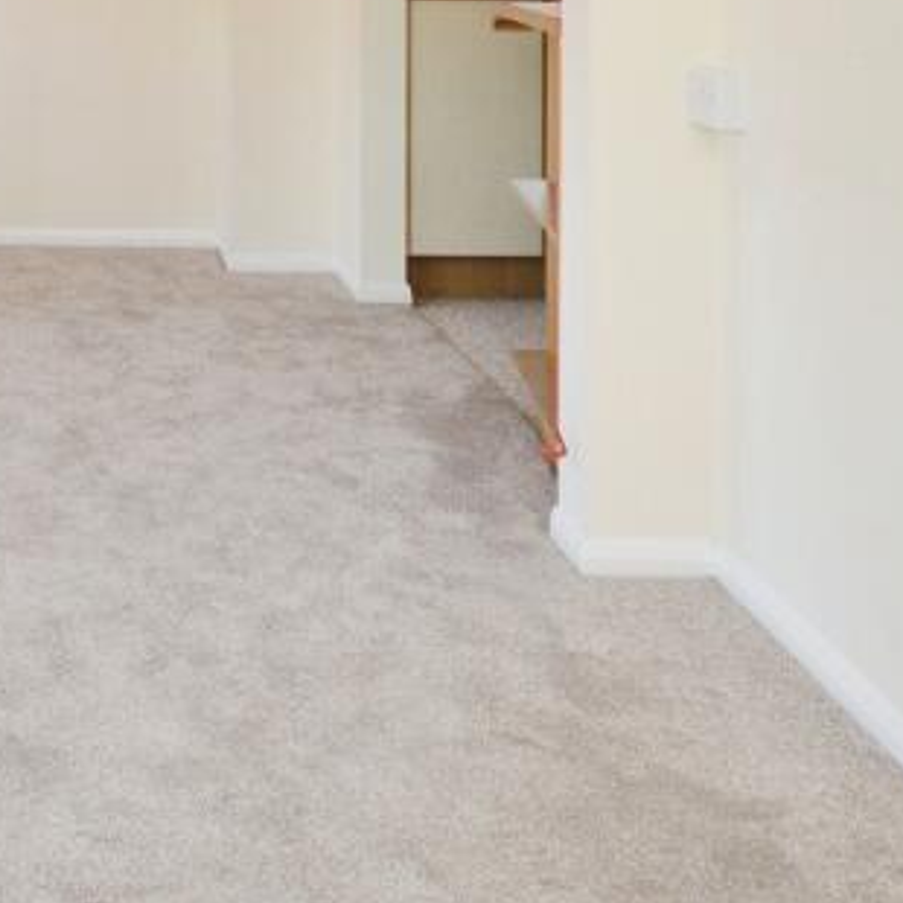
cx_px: 6
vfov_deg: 34.7
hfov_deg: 36.2
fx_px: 1240
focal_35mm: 42
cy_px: -82
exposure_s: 1/60
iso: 500
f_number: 6.3
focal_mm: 10
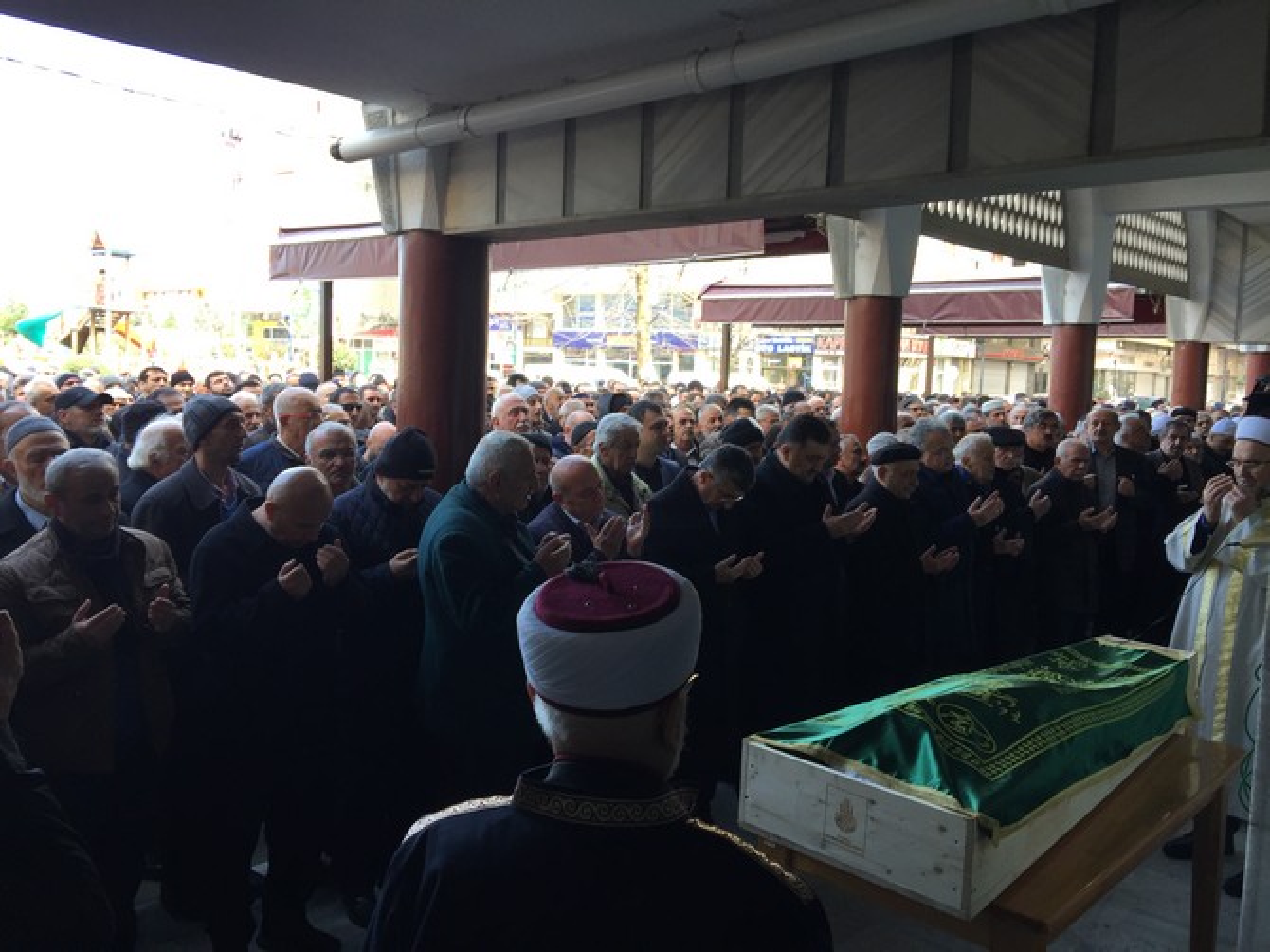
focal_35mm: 29
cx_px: 635
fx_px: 1064
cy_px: 476
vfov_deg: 48.2
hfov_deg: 61.7
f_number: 2.2
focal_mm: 4.15
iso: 40
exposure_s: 1/100
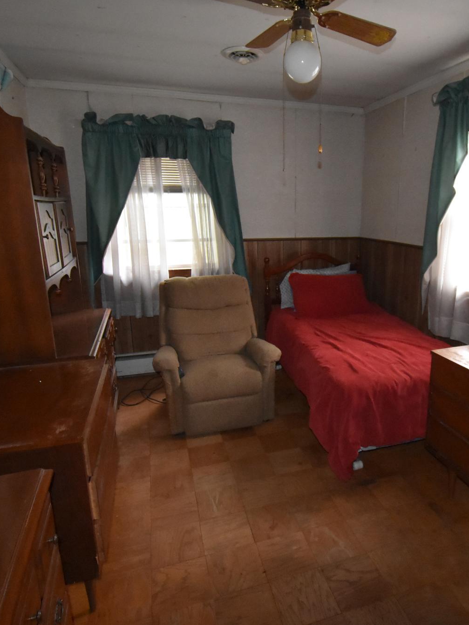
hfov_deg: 60.0
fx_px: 397
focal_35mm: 22
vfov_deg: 76.4
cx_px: 302
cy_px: 309
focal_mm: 10
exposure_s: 1/60
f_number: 4.5
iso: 5600
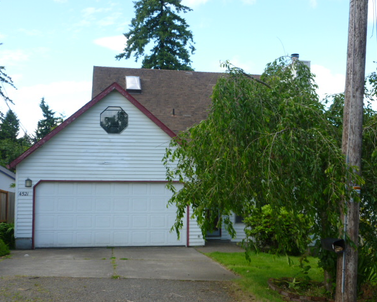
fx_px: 457
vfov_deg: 36.5
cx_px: 195
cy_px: 150
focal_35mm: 41
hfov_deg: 44.8
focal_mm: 6.9
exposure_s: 1/200
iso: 100
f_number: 3.7
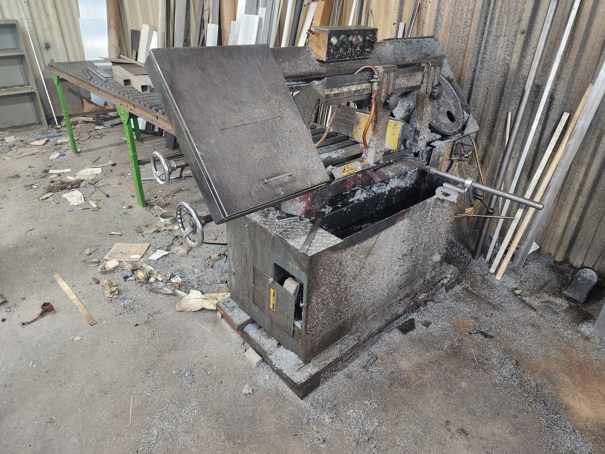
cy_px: 227
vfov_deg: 58.9
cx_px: 302
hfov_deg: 73.9
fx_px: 402
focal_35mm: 23
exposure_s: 1/60
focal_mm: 6.4
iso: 500
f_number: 1.8
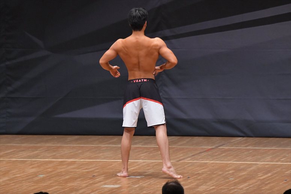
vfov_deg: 4.8
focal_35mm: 285
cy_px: 97
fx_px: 2303
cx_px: 146
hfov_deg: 7.2
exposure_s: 1/400
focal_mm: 190
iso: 6400
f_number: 5.6
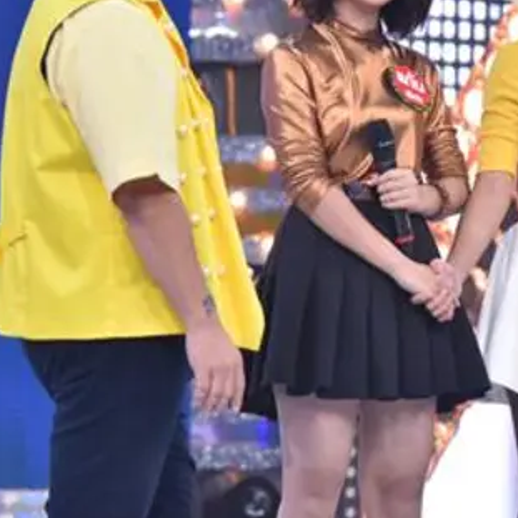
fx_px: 4334
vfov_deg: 6.8
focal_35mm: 256
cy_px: 118
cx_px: 525
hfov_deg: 6.8
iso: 1600
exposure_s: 1/200
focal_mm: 120
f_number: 4.5
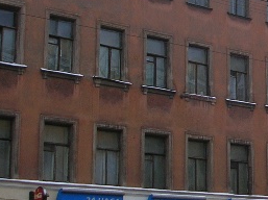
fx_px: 843
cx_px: 271
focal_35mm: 109
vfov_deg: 13.5
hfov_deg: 17.6
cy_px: 63
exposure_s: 1/58
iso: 50
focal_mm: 5.8
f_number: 2.8
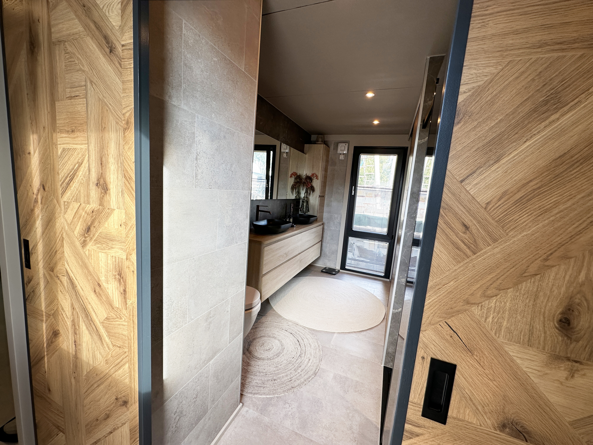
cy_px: 222
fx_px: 240
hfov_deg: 102.1
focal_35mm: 14
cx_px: 296
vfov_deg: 85.7
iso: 100
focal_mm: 2.22
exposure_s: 1/103
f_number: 2.2
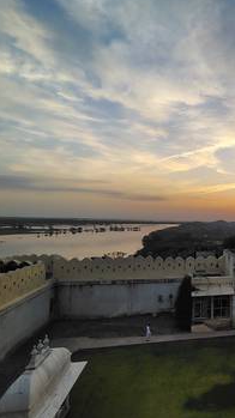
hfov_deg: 40.4
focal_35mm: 24
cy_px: 207
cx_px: 246
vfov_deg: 76.3
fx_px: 266
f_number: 2.2
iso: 100
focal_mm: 2.13
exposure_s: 1/310
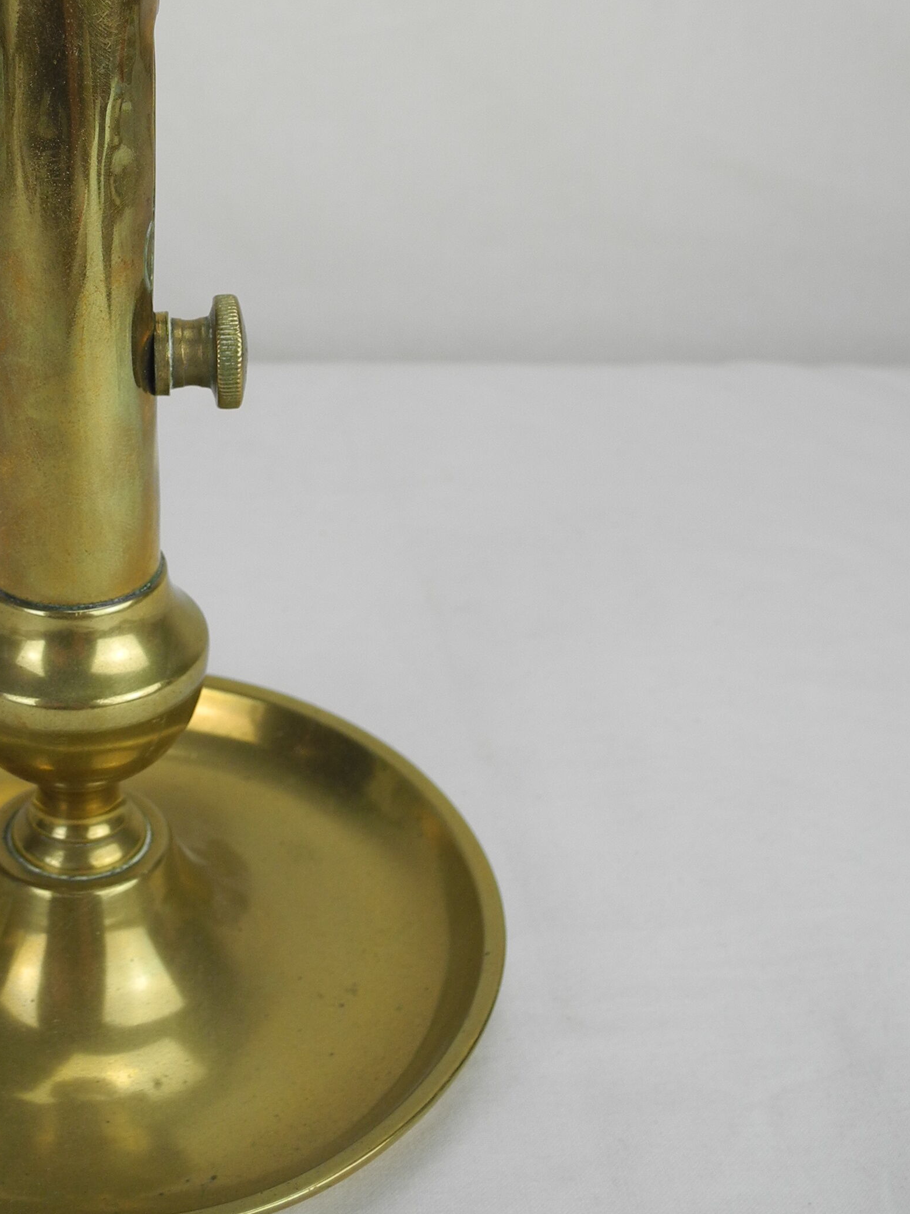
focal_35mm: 49
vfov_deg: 37.9
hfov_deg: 28.8
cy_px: 301
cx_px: 147
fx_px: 1718
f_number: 2.8
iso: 100
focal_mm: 6
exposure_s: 1/123
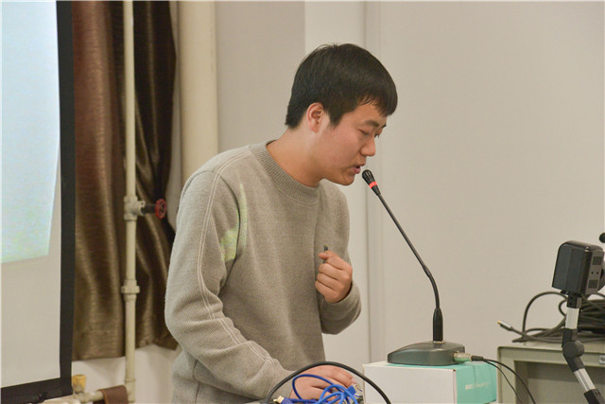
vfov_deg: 11.4
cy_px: 202
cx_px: 302
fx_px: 2017
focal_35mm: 120
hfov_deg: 17.1
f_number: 5.6
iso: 1600
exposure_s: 1/125
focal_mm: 120
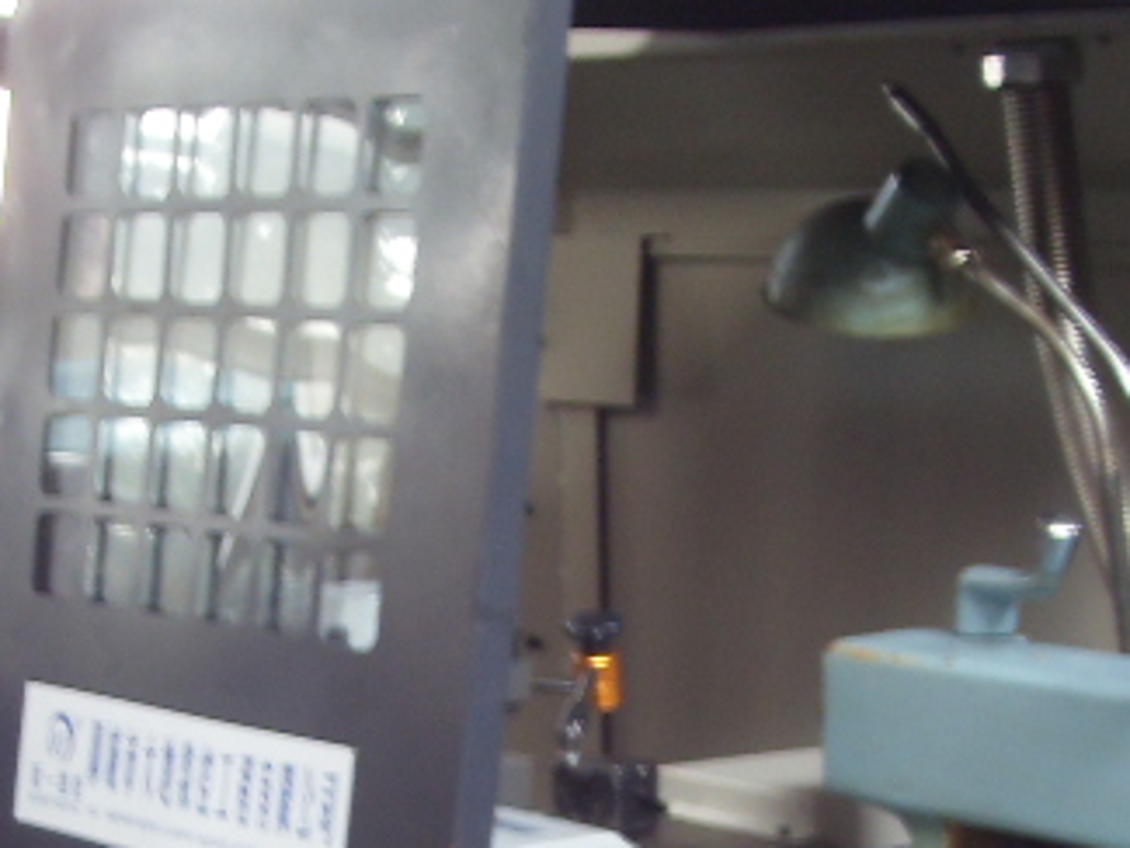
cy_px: 1004
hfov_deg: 15.7
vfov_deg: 11.8
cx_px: 17
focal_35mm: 123
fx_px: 4017
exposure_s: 1/6
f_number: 3.5
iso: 80
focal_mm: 6.6
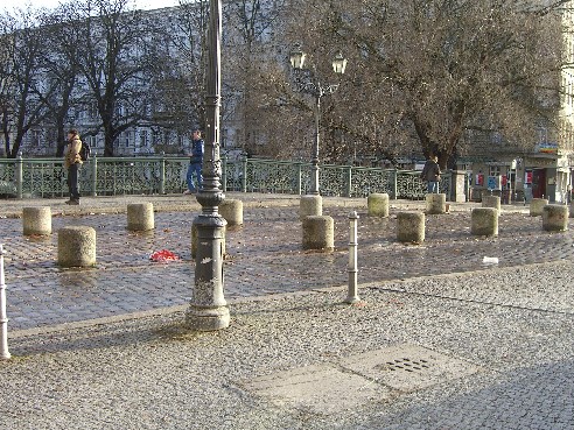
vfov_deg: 32.2
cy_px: 216
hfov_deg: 42.1
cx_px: 296
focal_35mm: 45
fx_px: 746
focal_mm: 7.9
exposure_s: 1/250
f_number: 2.8
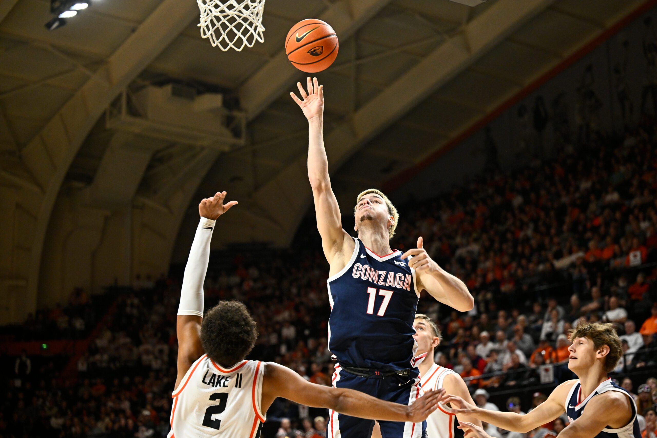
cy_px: 219
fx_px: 1277
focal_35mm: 70
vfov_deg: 19.5
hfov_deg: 28.8
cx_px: 328
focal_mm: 70
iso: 2000
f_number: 2.8
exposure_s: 1/1600
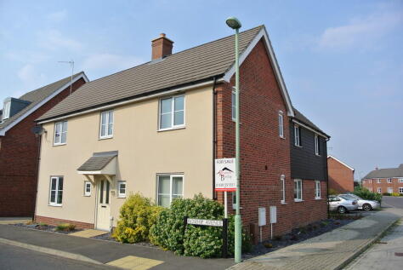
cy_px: 135
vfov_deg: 48.0
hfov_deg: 67.3
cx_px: 202
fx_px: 303
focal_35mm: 27
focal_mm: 10
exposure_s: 1/800
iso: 100
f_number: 5
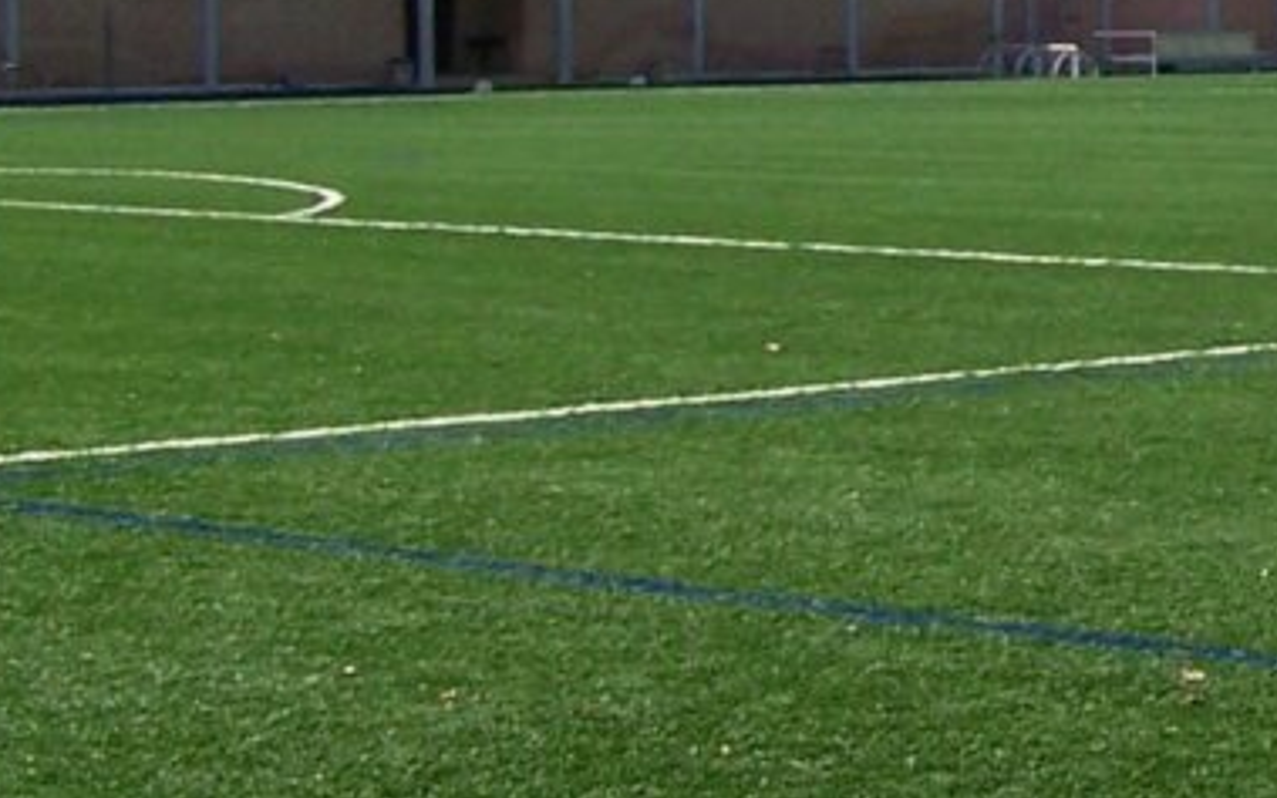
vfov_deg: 9.5
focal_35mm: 136
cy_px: -77
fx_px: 4734
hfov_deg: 14.5
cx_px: 1840
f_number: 5.6
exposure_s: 1/350
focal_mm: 6.3
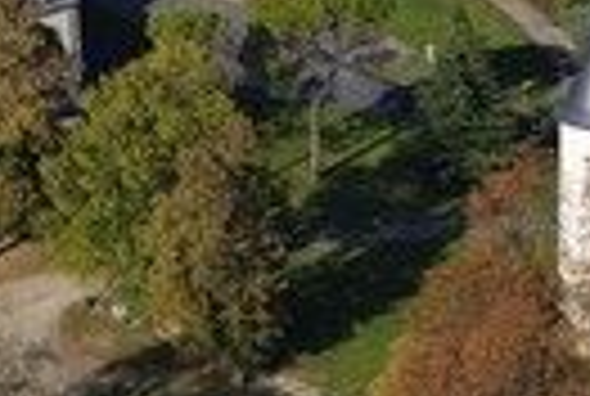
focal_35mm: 448
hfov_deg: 4.6
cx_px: 311
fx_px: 7359
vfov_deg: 3.1
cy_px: 464
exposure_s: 1/1000
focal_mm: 140
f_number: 8
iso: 400
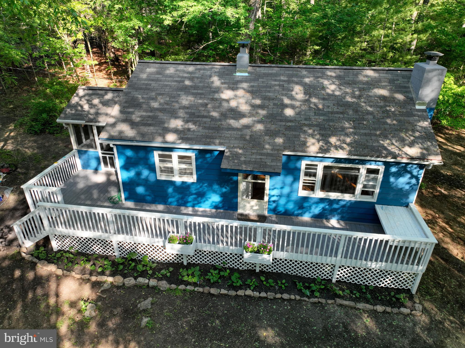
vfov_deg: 56.8
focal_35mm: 24
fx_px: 322
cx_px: 232
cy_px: 174
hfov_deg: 71.6
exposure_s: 1/200
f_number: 2.8
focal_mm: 12.3
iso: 310
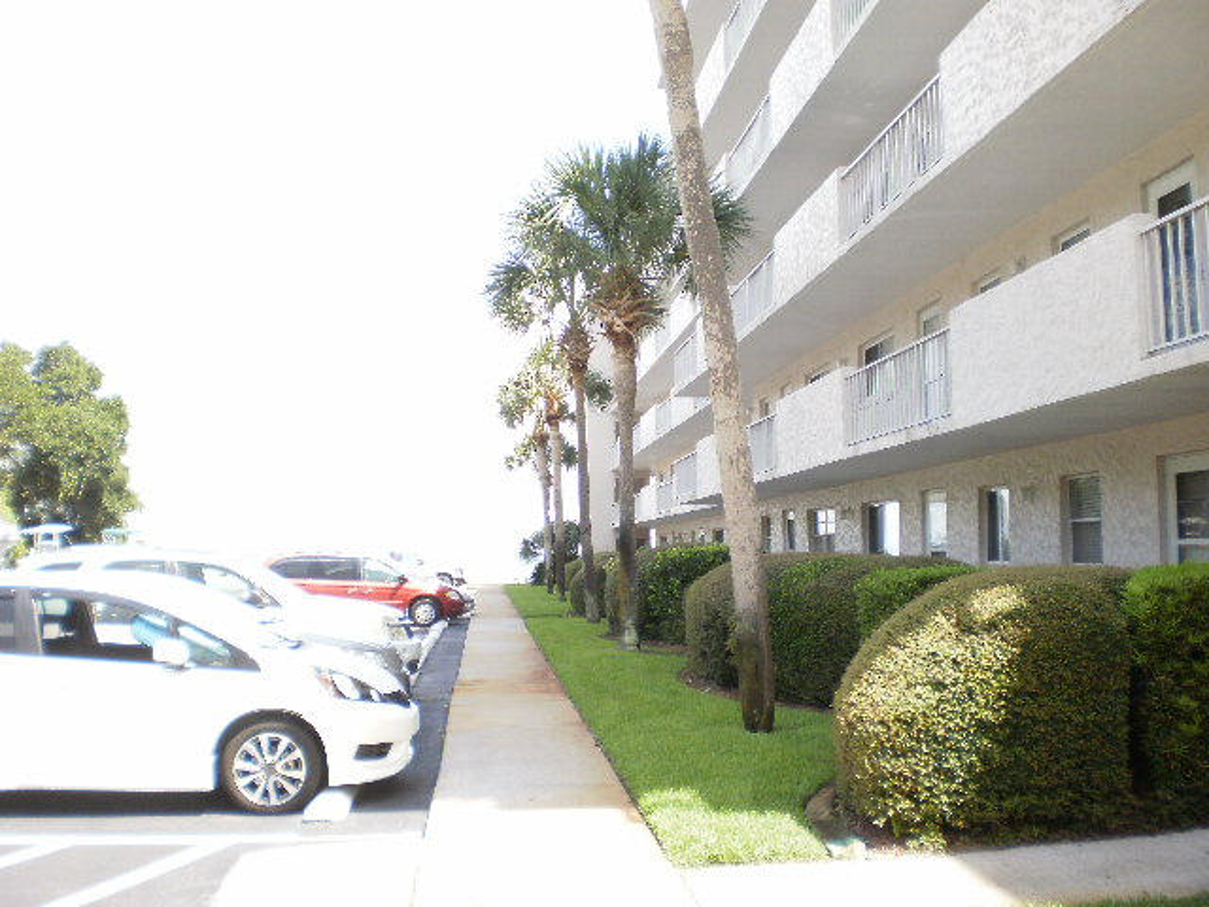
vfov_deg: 37.7
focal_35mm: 38
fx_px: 1327
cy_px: 454
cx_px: 604
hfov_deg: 49.0
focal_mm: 6.3
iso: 100
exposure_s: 1/200
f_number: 3.1
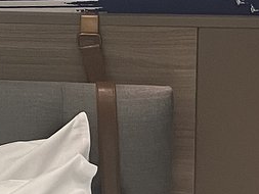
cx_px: -114
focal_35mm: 170
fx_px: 1273
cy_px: -25
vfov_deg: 8.7
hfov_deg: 11.2
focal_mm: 3.99
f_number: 1.8
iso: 100
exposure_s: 1/50
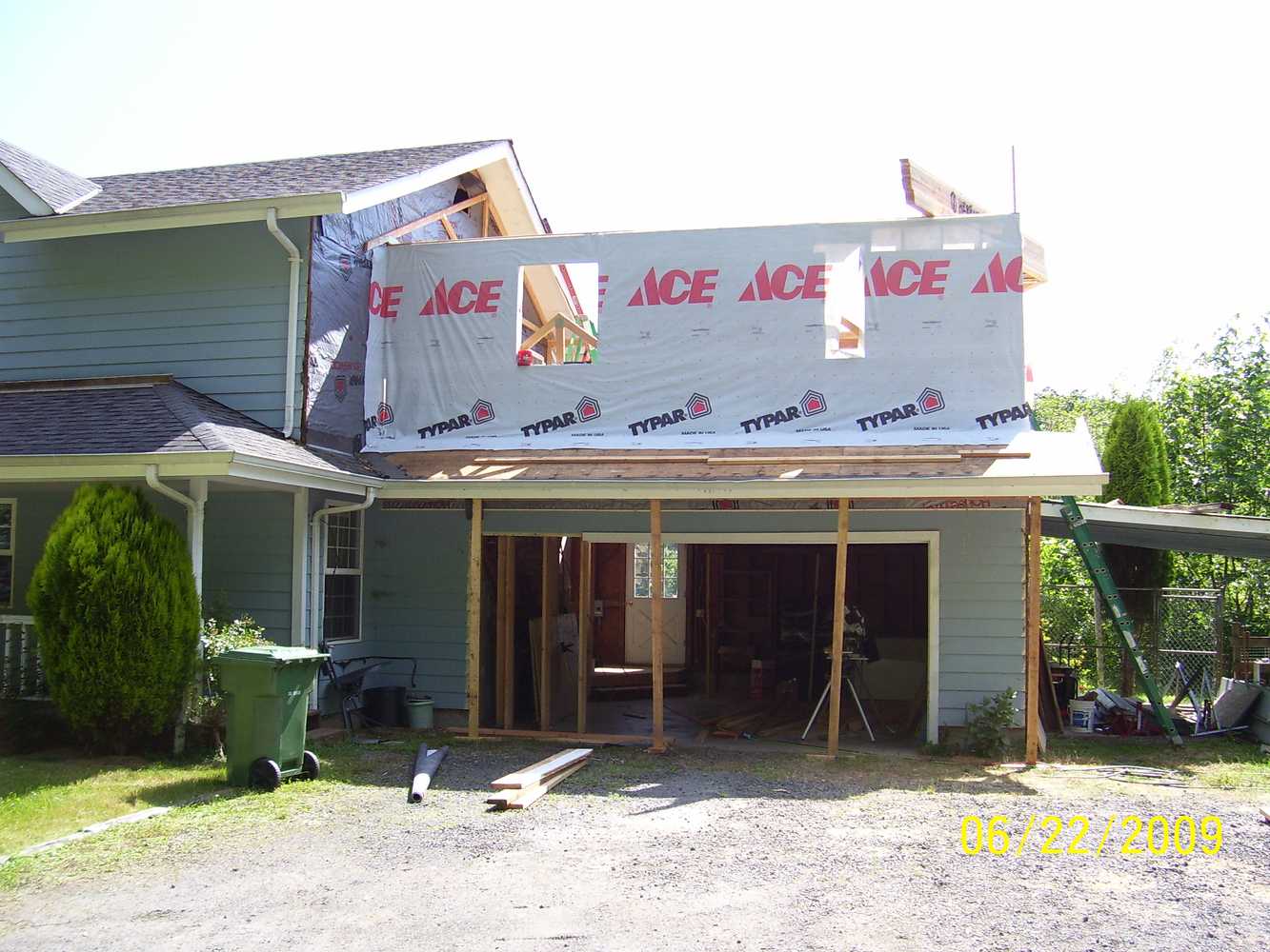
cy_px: 476
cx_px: 635
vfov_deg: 41.8
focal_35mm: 34
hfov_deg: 54.0
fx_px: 1248
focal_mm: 5.6
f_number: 2.7
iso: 80
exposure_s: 1/500
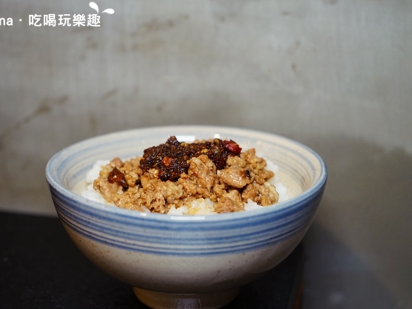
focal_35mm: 53
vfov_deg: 27.5
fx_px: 631
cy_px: 155
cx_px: 185
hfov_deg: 36.1
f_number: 4.5
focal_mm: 48
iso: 1250
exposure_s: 1/60
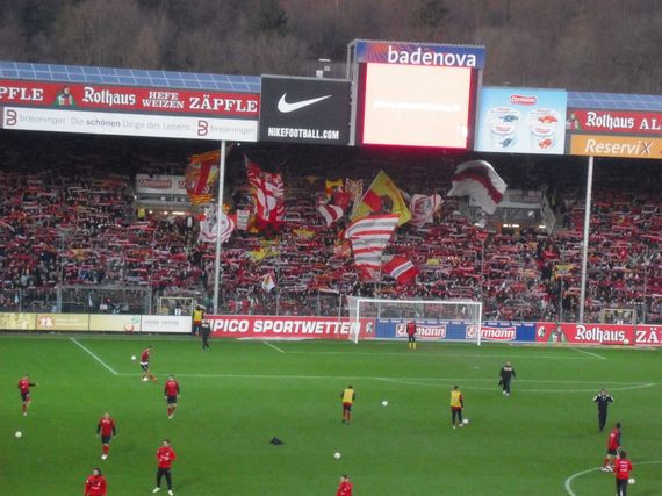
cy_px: 248
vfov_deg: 13.2
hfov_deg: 17.6
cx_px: 331
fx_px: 2141
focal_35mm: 112
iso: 800
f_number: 5.9
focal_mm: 18.6
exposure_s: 1/125
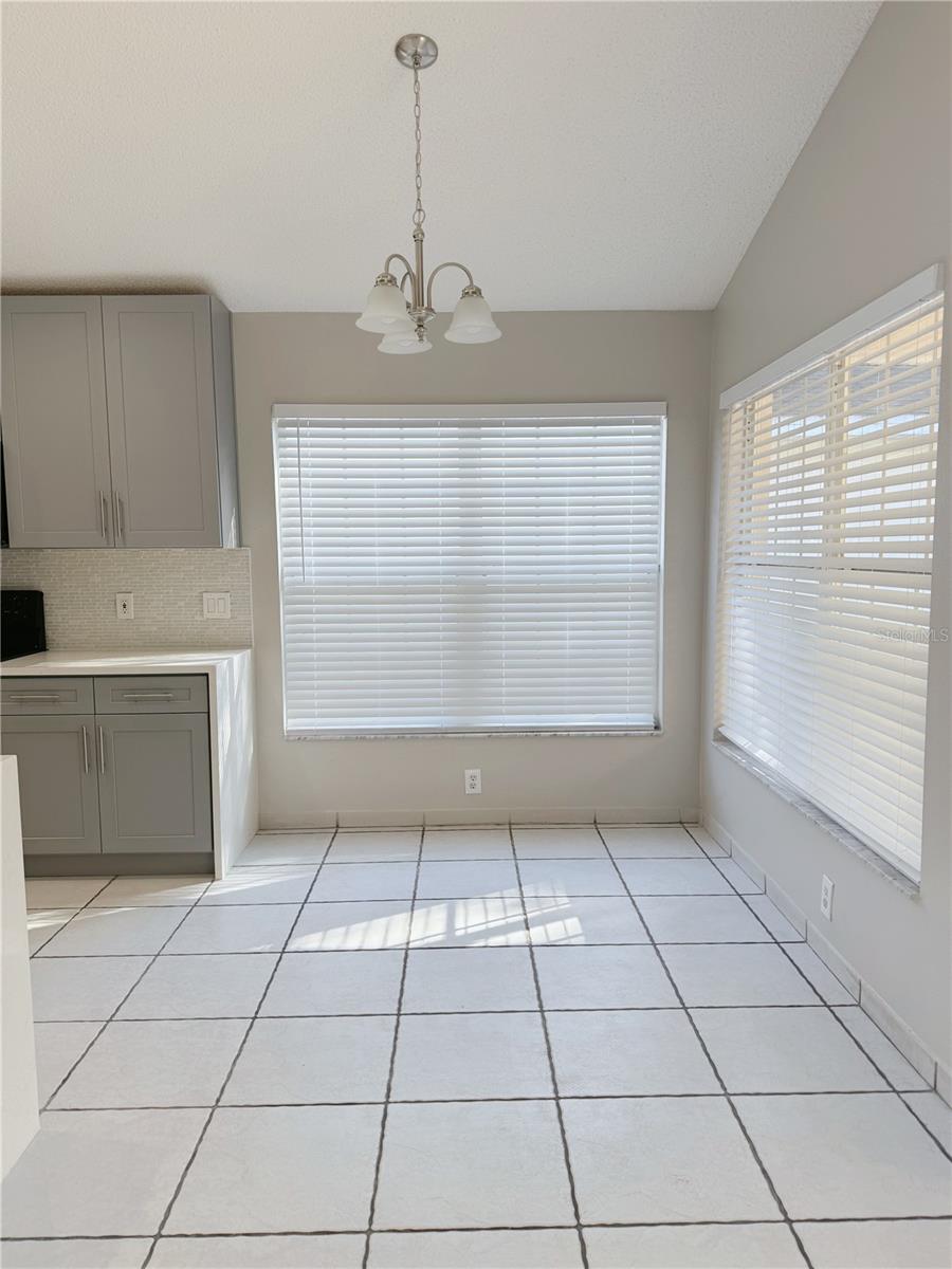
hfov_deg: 56.8
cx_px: 476
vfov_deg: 71.6
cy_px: 634
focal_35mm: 24
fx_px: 880
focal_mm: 6.76
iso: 64
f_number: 1.78
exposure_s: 1/120
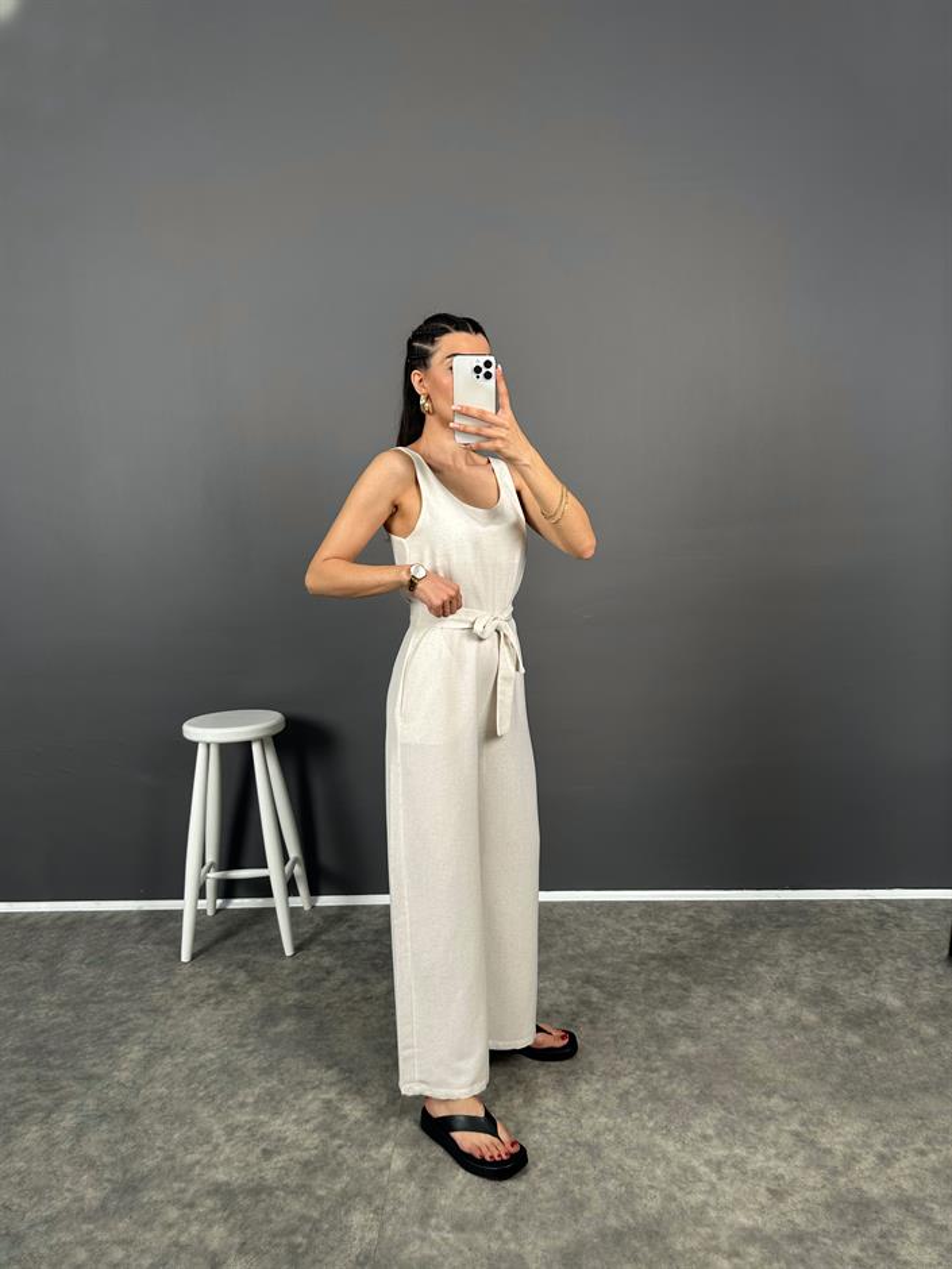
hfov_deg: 56.8
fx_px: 880
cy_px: 634
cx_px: 476
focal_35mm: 24
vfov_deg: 71.6
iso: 80
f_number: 1.78
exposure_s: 1/121
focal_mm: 6.86
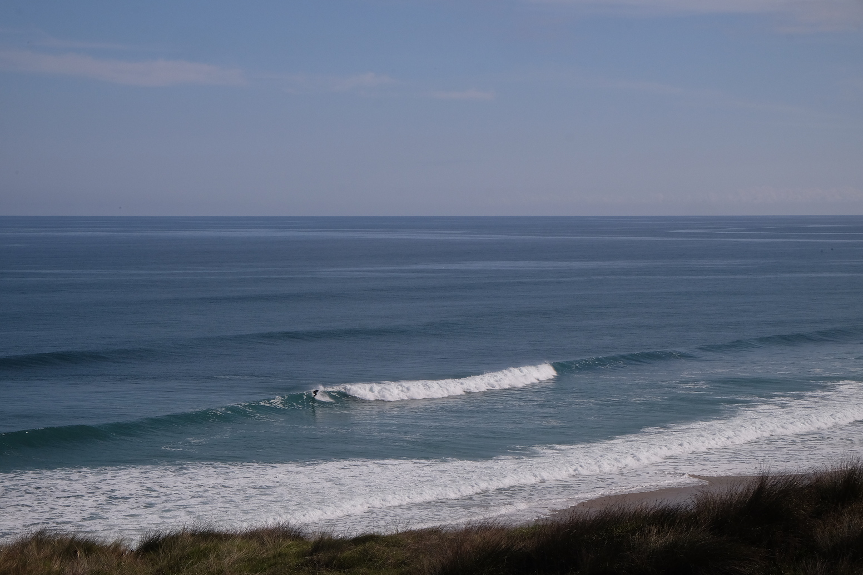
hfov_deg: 24.5
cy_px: 288
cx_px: 432
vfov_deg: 16.5
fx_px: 1990
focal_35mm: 83
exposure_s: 1/400
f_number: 18
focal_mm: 55
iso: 800
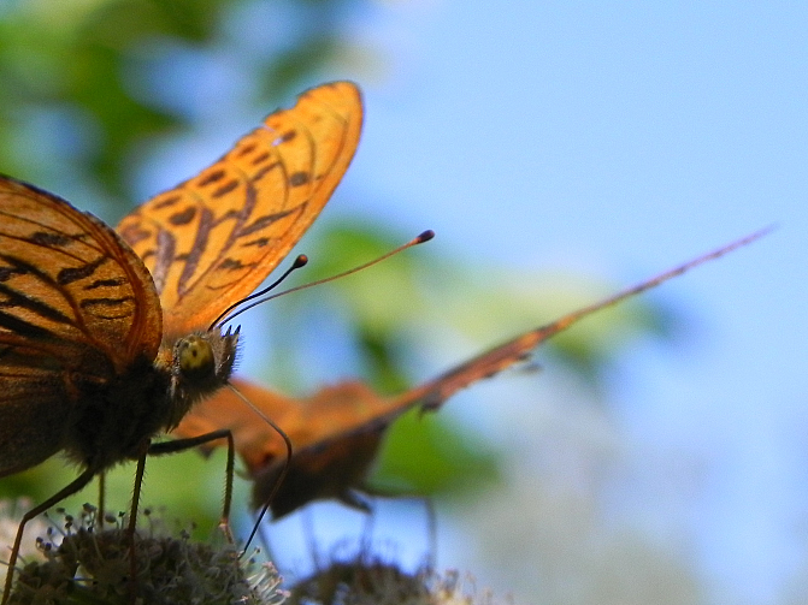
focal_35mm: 197
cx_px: 265
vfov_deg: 7.5
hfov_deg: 10.0
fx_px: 4598
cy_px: 332
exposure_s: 1/500
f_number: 4.5
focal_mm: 23
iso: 226
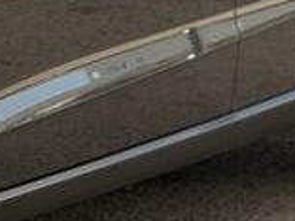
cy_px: -47
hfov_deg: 5.8
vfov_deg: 4.7
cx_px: -662
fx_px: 2684
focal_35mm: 315
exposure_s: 1/762
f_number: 1.78
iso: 64
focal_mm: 6.76
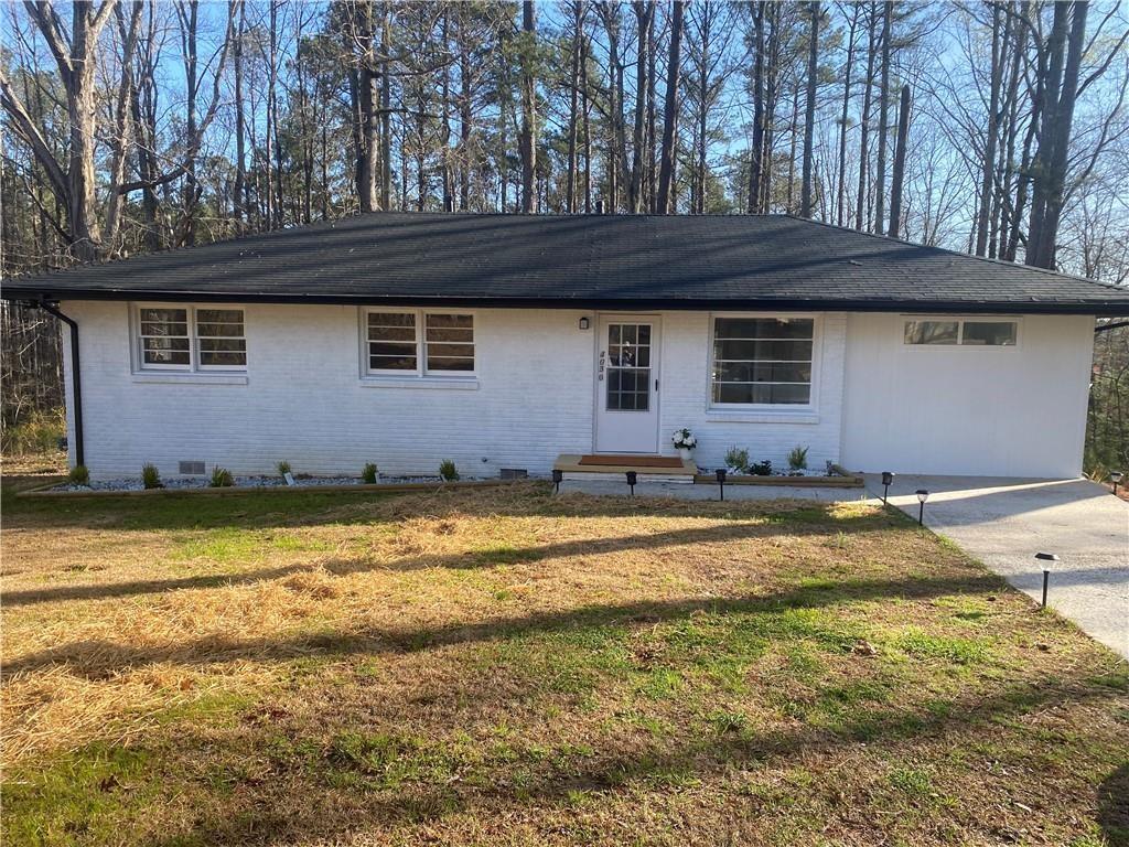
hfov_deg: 67.3
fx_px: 848
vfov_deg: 53.1
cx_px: 564
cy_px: 424
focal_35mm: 26
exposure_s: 1/666
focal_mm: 4.25
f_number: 1.8
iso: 32
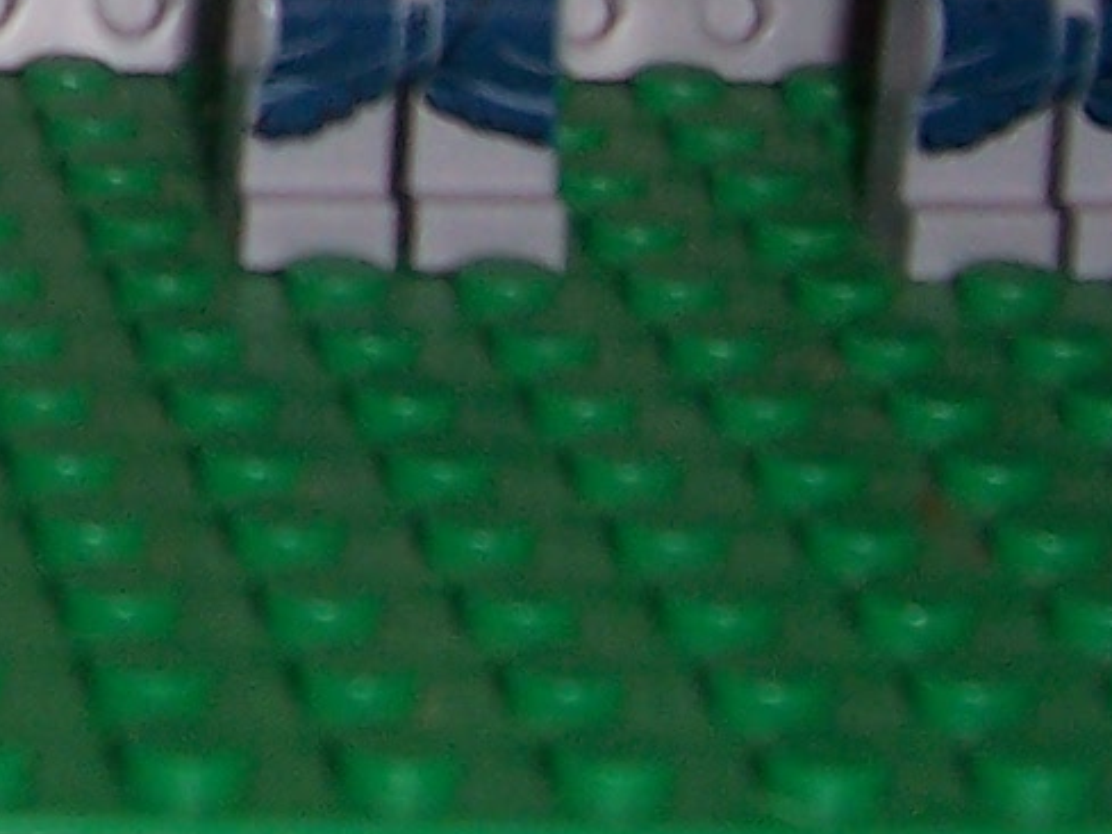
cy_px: -1036
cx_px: -528
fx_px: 5719
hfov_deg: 10.7
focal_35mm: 178
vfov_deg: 7.8
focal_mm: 5.6
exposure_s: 1/60
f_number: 2.7
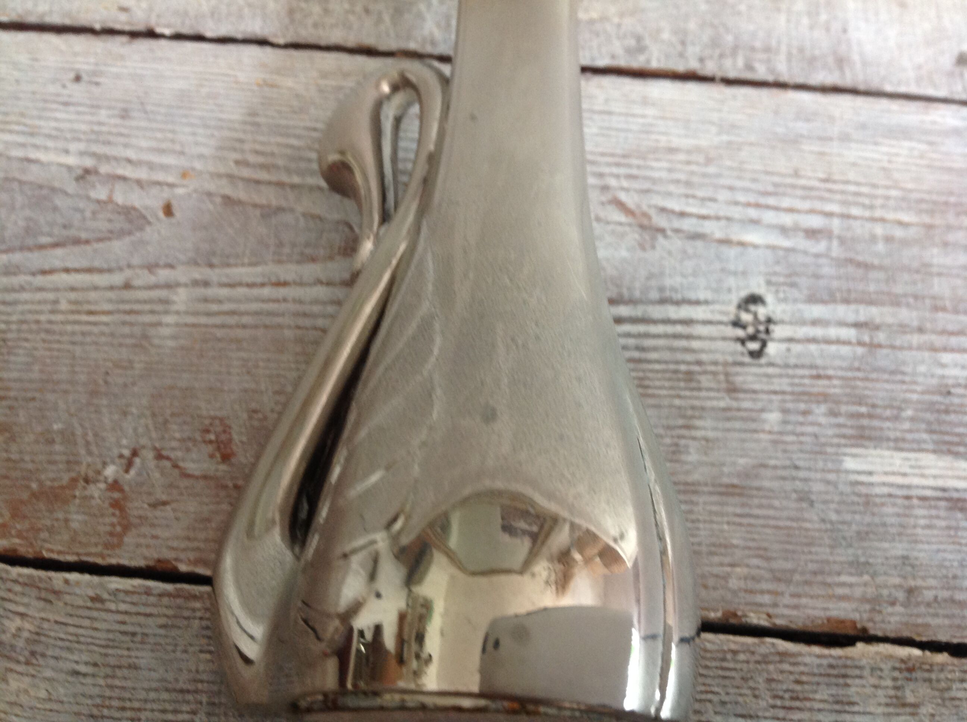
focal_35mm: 35
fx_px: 976
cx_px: 484
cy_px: 361
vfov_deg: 40.6
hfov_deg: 52.7
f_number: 2.4
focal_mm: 4.28
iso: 125
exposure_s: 1/15
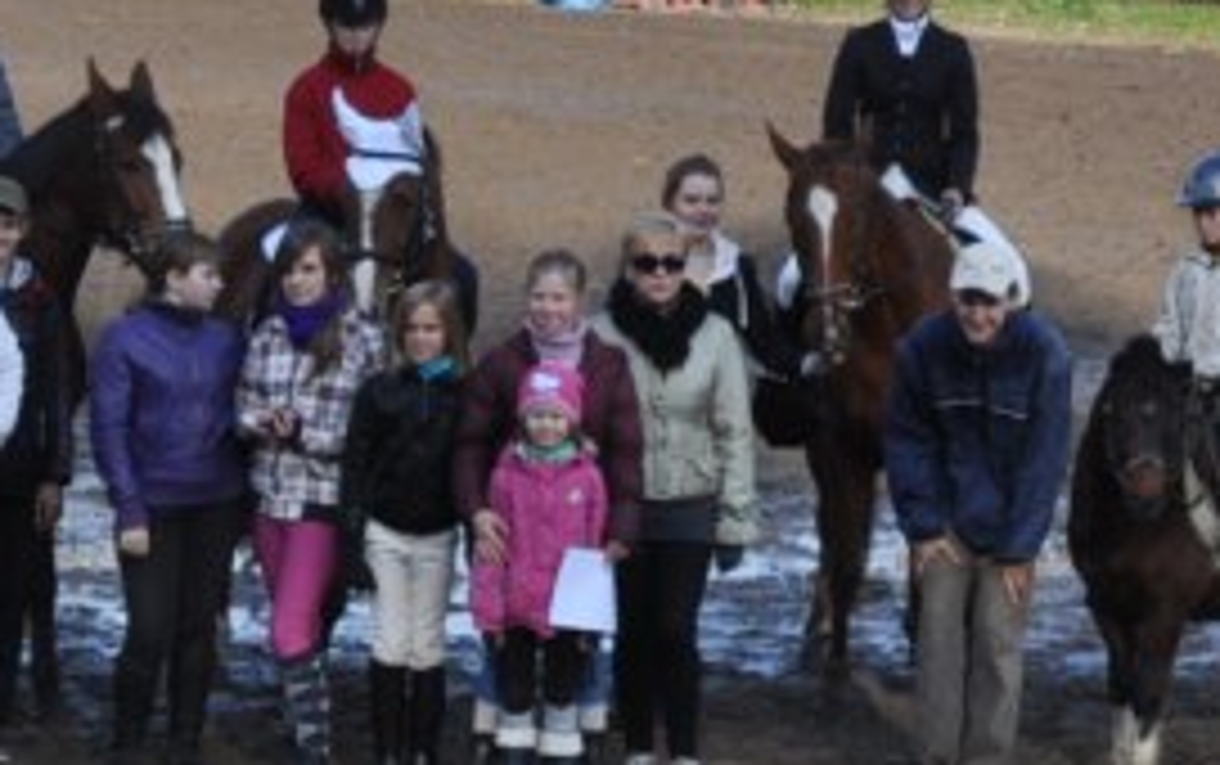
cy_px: 250
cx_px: -302
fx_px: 3894
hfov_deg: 16.9
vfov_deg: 11.2
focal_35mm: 117
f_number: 9
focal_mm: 26
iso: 400
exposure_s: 1/320
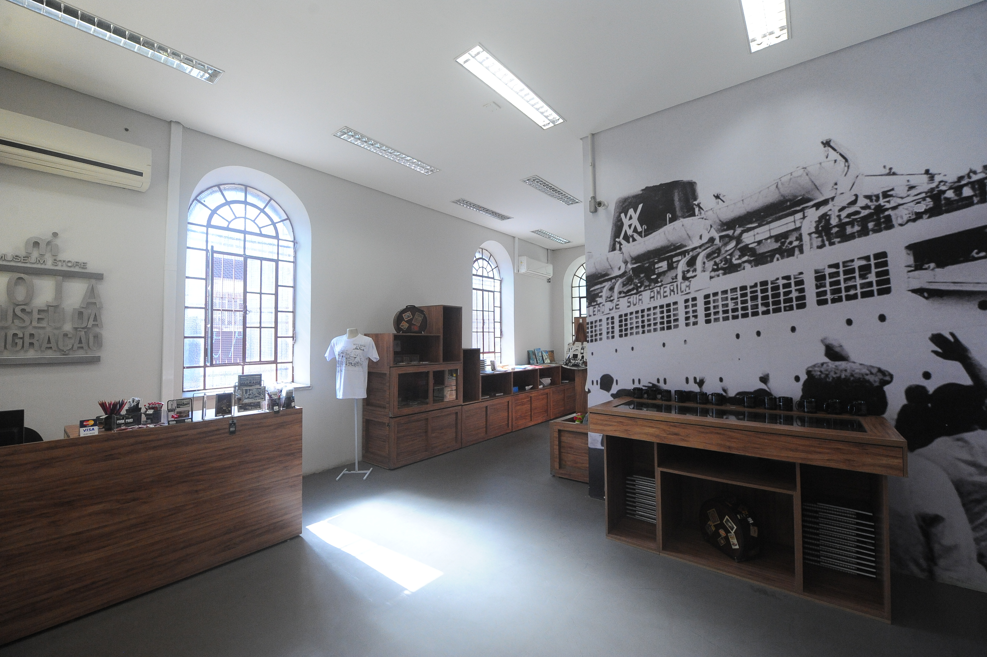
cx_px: 494
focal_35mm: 14
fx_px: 384
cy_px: 328
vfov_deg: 81.1
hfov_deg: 104.3
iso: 3200
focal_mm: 14
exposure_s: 1/800
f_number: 5
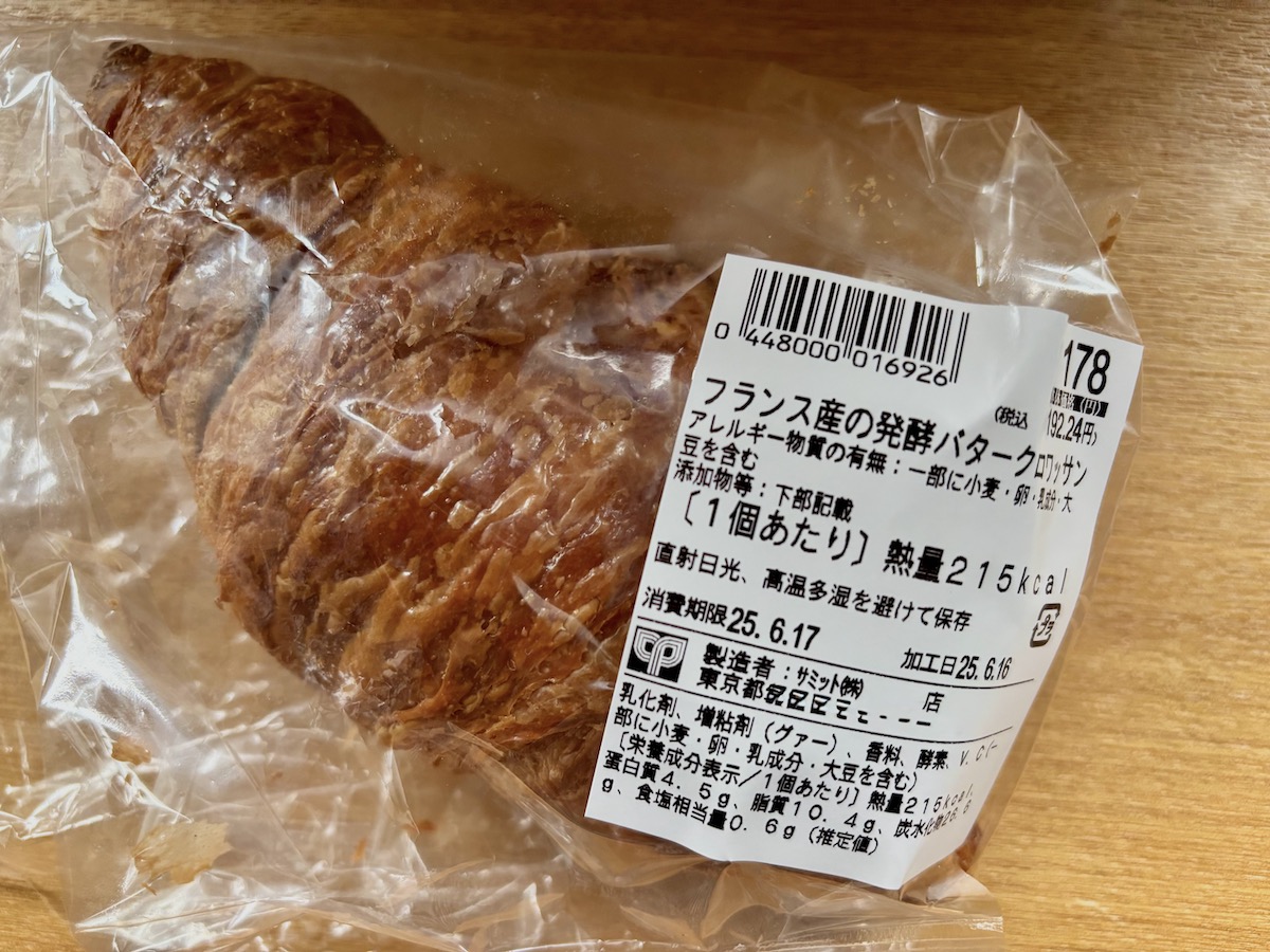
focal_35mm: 26
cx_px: 635
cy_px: 476
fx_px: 954
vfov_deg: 53.1
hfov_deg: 67.3
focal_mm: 5.96
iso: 250
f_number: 1.6
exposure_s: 1/60
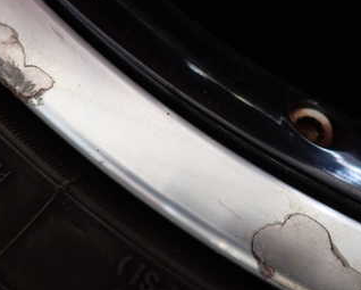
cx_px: 131
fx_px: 492
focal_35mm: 46
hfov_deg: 40.0
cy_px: 149
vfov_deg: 32.8
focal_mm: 4.5
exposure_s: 1/60
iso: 160
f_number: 2
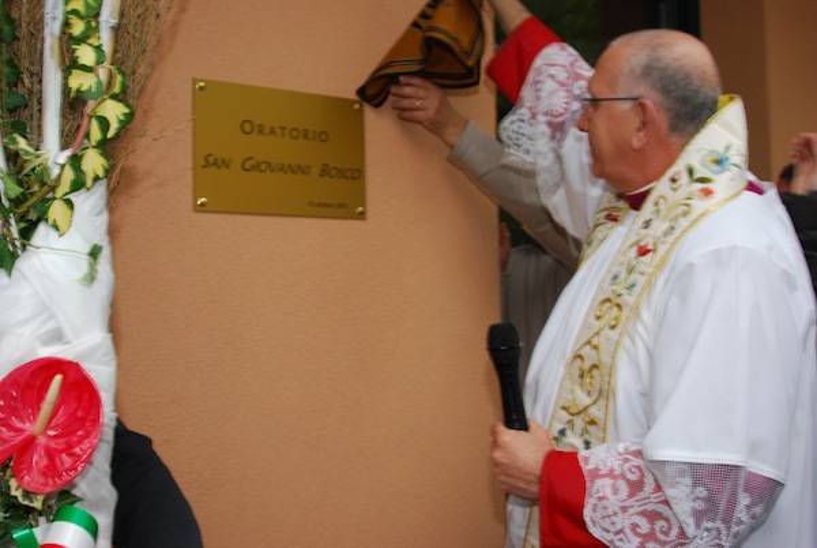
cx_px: 408
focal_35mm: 42
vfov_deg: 32.0
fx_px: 955
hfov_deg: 46.3
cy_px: 274
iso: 200
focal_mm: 28
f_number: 4.5
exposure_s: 1/80
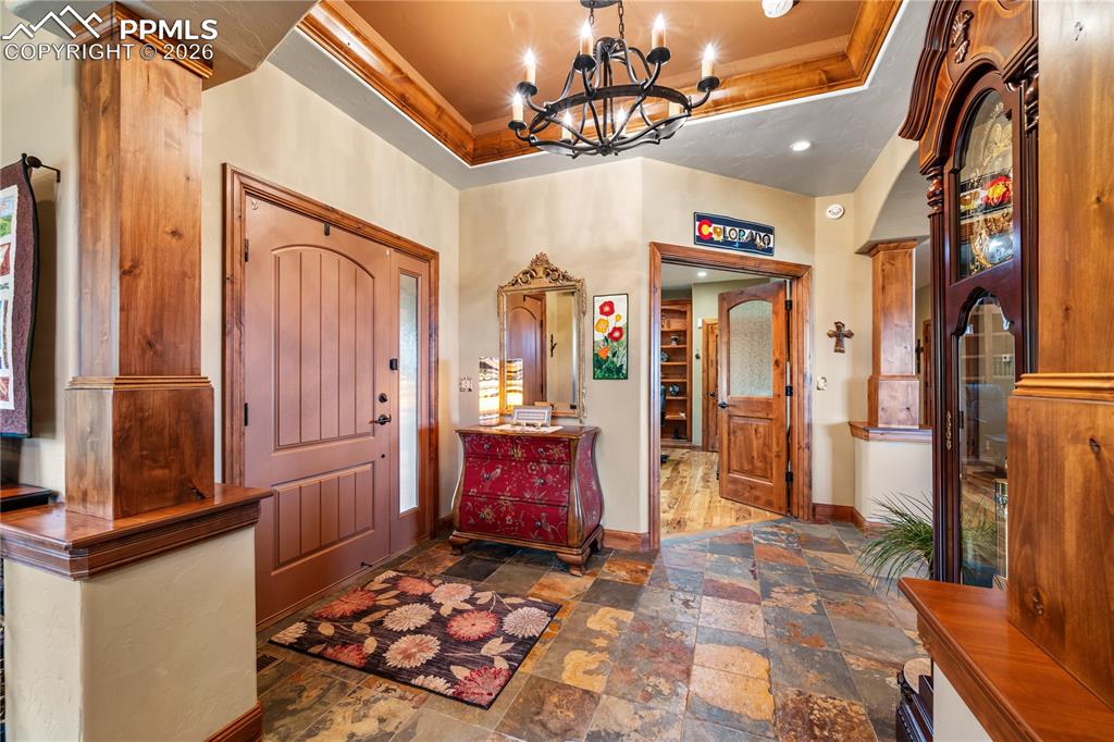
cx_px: 557
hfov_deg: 104.3
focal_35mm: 14
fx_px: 433
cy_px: 371
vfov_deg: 81.2
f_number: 8
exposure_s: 1/1.25
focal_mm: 14
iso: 400
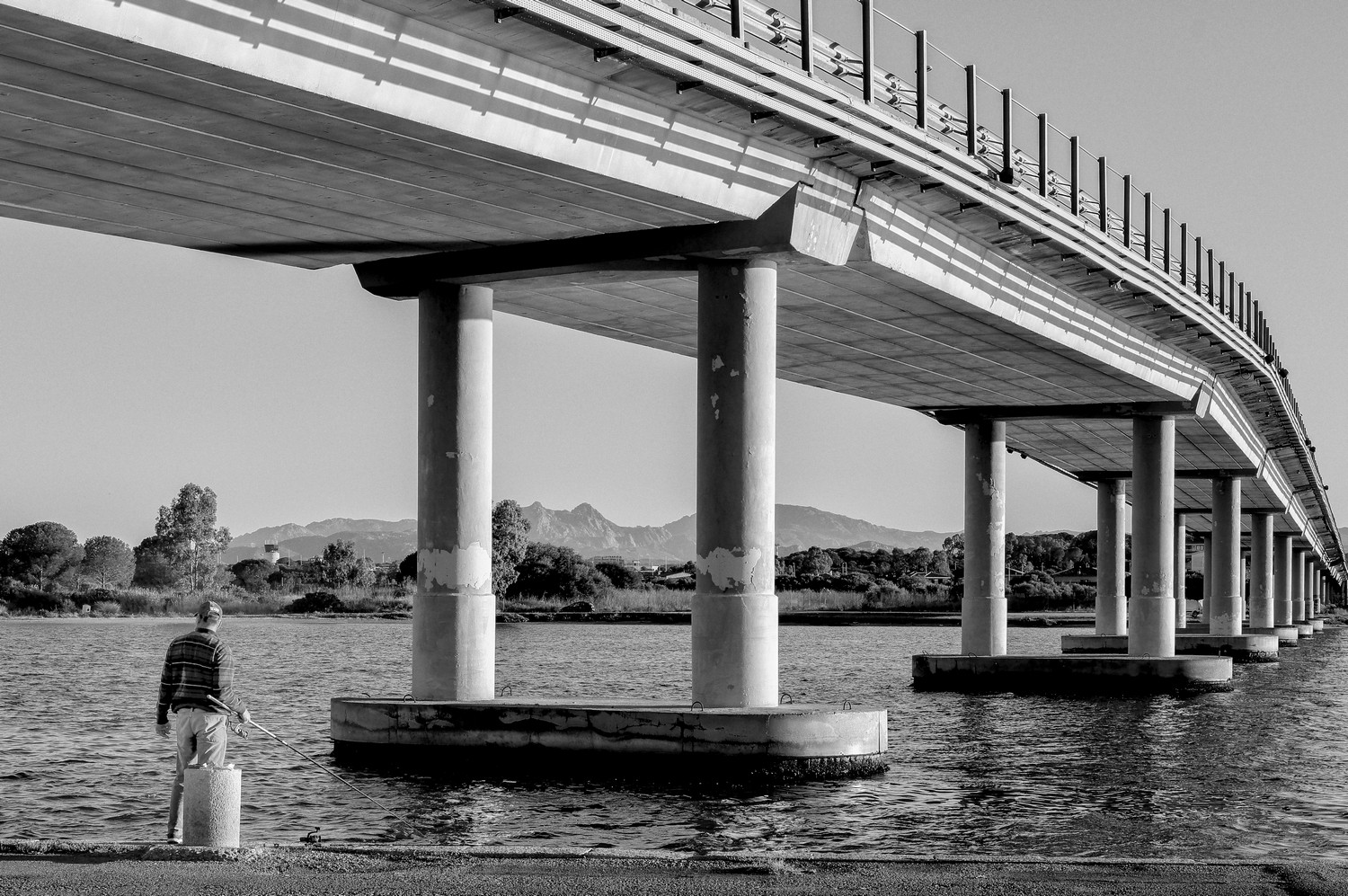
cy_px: 448
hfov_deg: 33.4
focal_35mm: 60
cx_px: 674
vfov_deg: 22.6
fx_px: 2244
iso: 200
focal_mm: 40
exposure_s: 1/250
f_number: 8
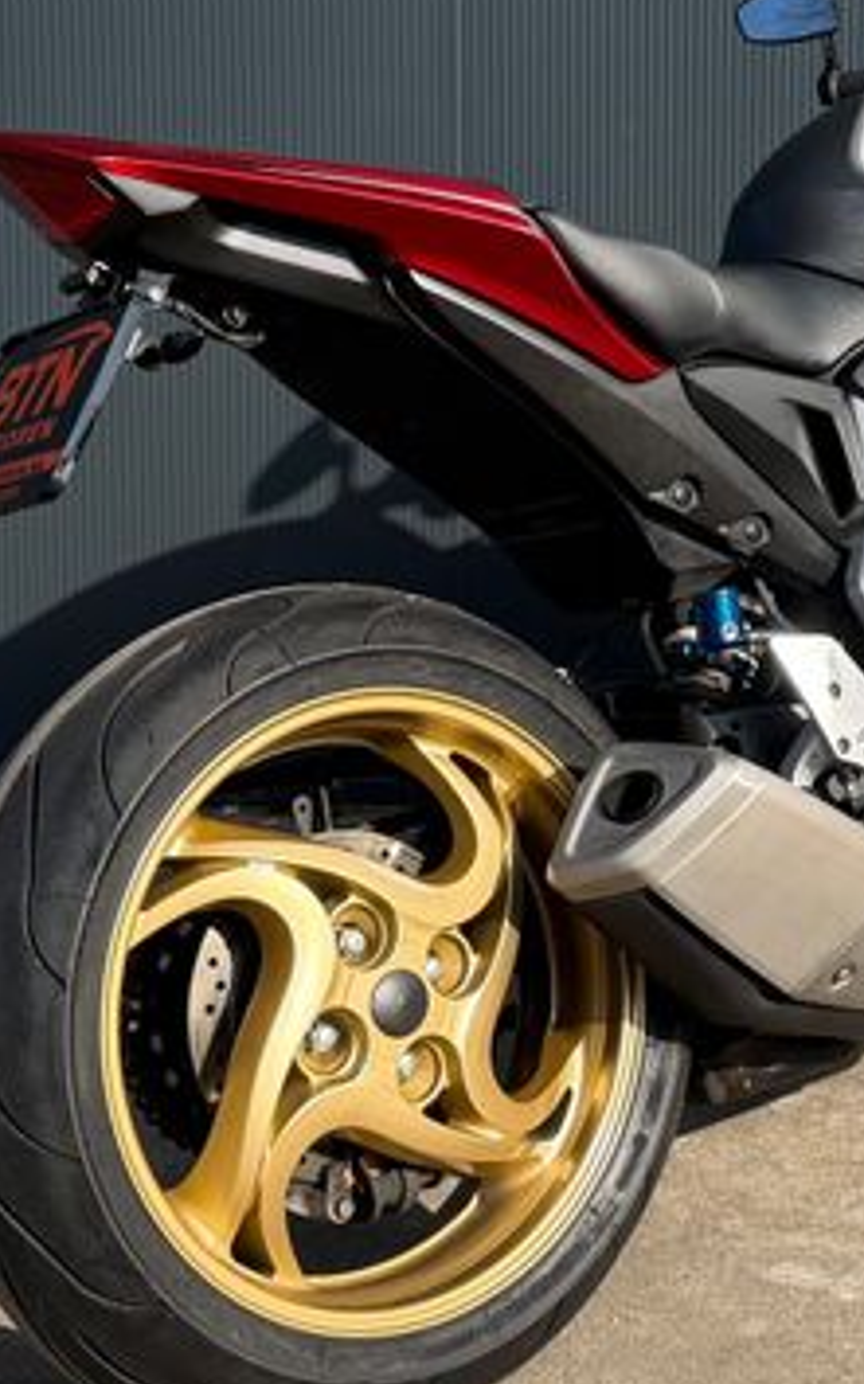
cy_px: 598
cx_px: 864
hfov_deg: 26.5
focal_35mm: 46
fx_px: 1734
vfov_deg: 43.4
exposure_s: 1/3279
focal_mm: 6.76
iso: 100
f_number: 1.78
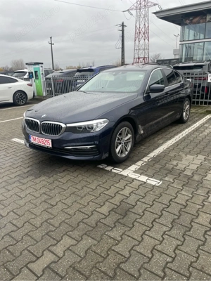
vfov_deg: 67.3
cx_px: 106
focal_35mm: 26
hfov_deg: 53.1
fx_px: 211
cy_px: 140
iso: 32
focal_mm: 4.2
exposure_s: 1/170
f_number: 1.6
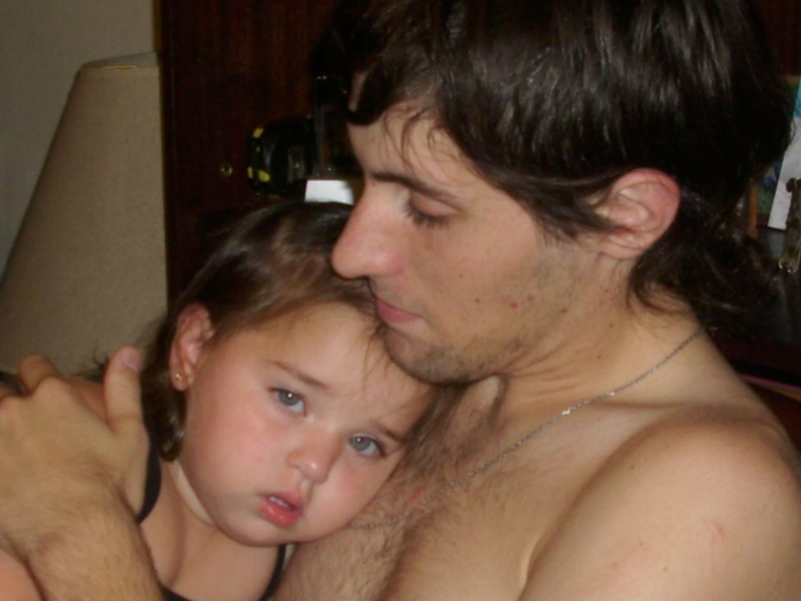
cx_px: 400
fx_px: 717
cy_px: 300
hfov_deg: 58.4
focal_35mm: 31
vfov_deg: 45.4
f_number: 2.8
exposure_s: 1/30
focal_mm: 6.2
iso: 50
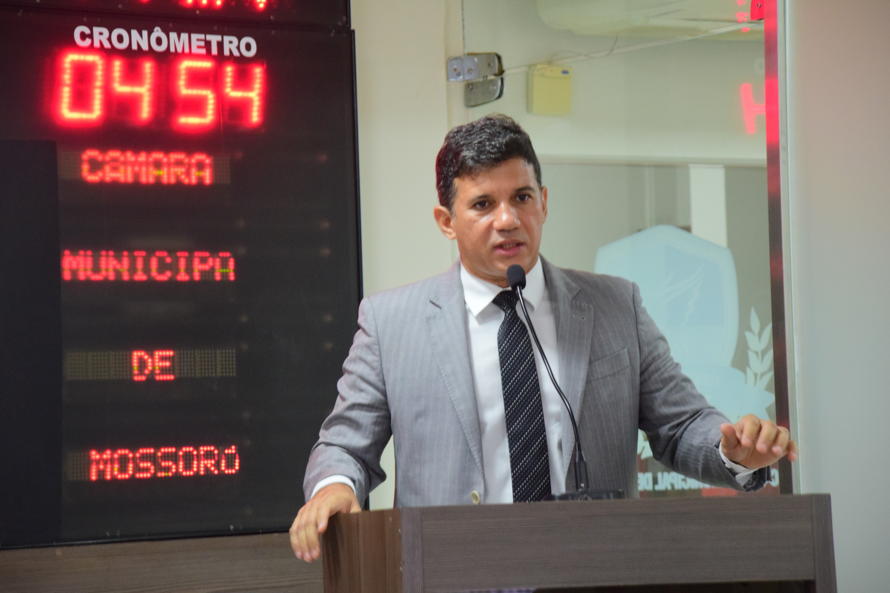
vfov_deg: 8.3
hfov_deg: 12.5
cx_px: 445
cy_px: 296
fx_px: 4079
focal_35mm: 165
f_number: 5.3
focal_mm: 110
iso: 1600
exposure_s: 1/60
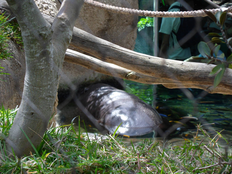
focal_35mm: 270
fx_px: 1810
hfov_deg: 7.3
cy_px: 87
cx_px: 116
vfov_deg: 5.5
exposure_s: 1/125
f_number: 5.9
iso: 80
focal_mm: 46.8
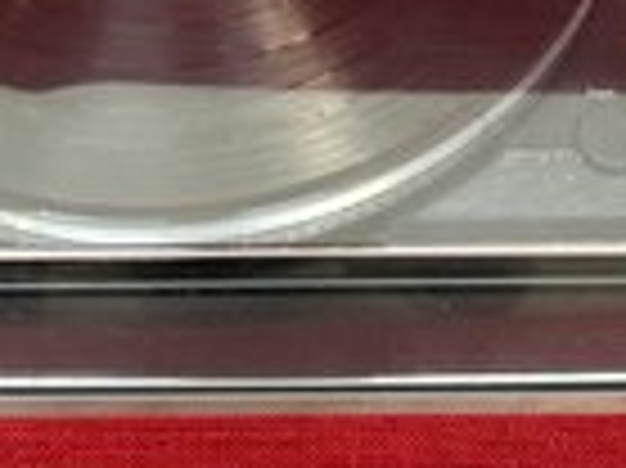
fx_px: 1156
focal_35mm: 64
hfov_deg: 30.3
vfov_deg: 21.2
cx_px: 302
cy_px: -106
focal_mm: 5.7
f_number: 1.5
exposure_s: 1/60
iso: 250
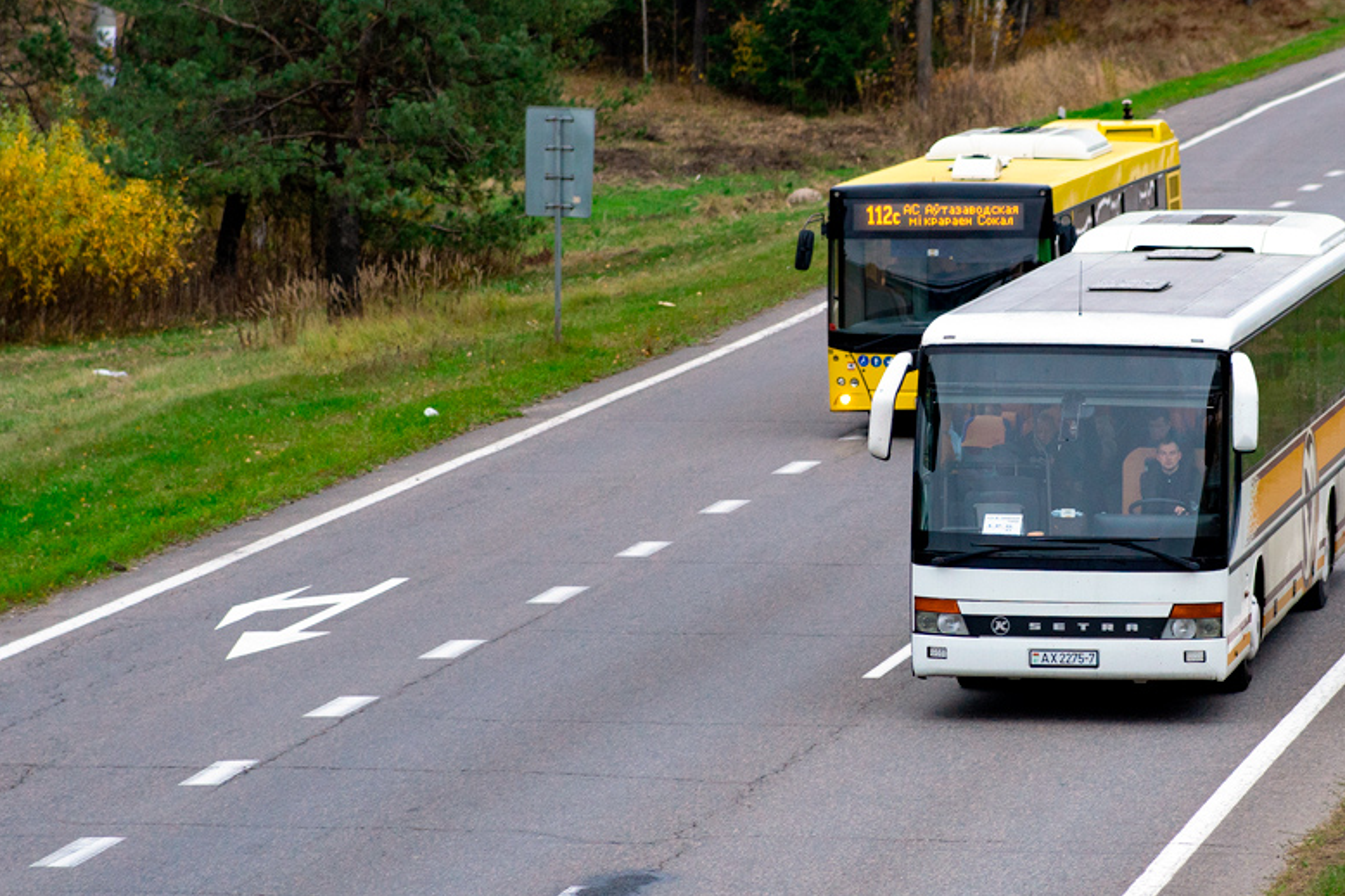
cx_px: 1006
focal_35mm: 197
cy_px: 348
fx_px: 7348
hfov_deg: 10.4
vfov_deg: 7.0
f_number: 2.8
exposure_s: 1/400
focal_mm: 85
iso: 400
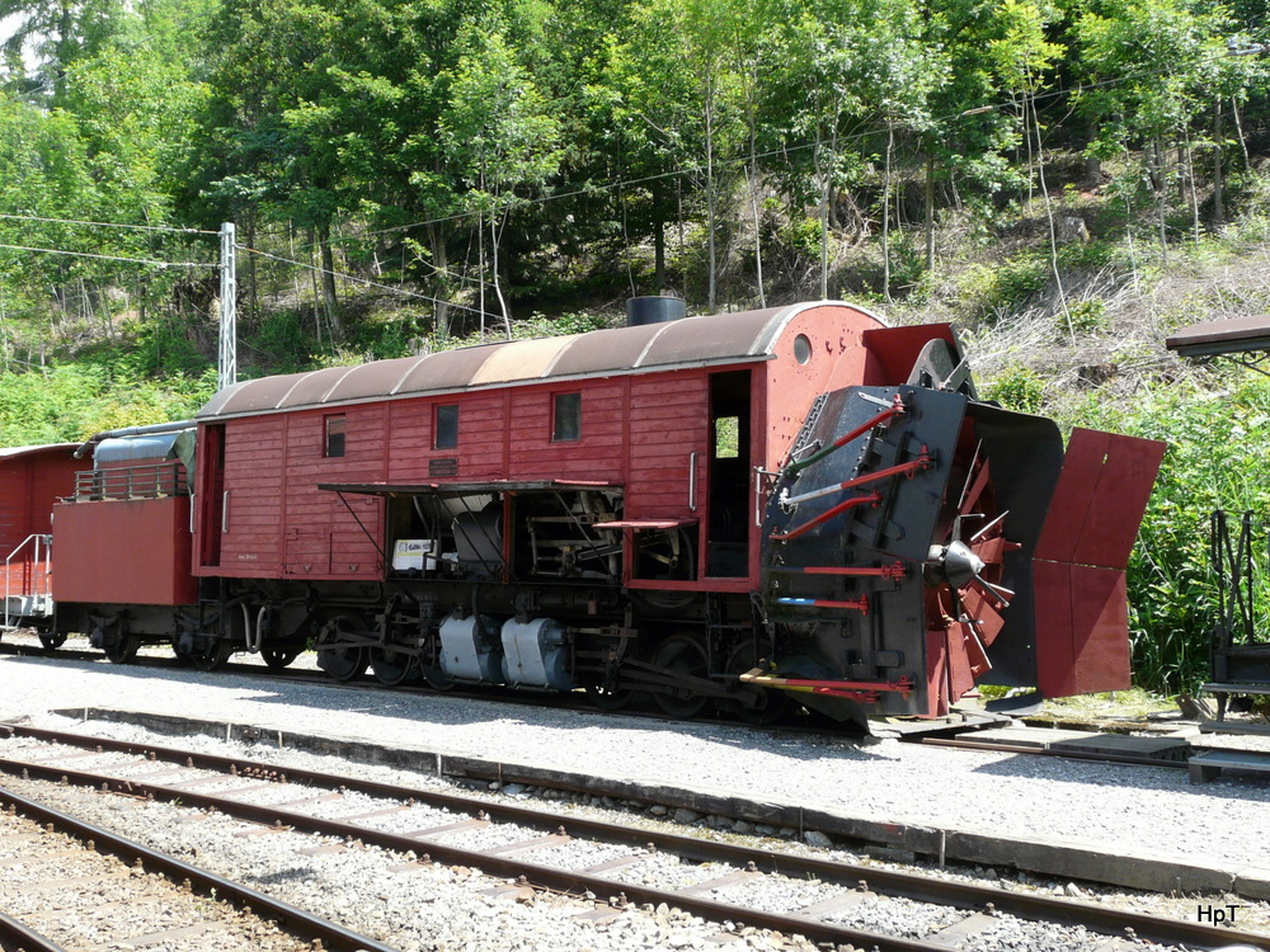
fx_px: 1357
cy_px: 476
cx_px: 635
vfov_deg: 38.7
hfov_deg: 50.1
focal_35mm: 37
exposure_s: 1/160
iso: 100
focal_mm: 6
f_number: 4
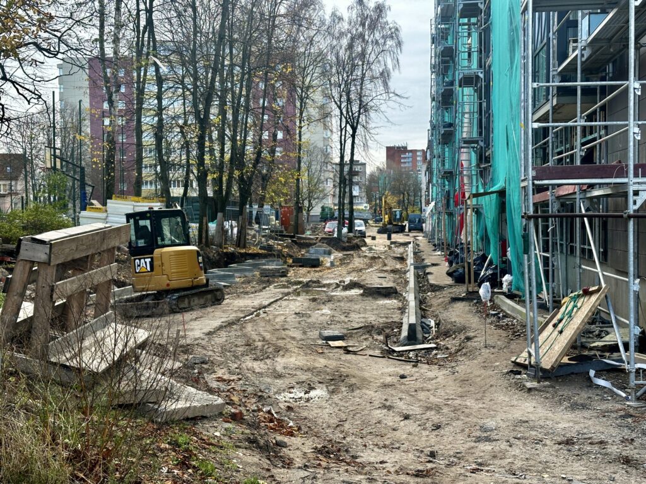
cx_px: 323
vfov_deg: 30.3
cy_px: 242
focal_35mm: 48
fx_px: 896
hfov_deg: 39.7
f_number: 1.78
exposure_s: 1/355
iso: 64
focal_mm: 6.86
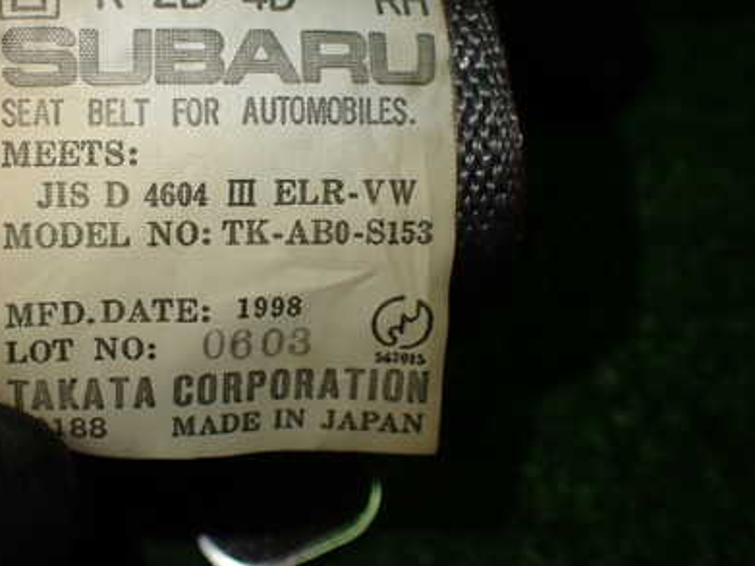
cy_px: 185
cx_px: 195
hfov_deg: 40.2
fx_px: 1003
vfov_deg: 31.2
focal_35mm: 46
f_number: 2.3
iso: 125
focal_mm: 5.4
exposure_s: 1/125
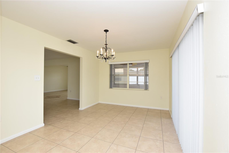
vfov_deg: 77.3
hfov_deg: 100.4
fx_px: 95
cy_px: 76
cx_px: 114
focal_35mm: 15
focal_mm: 10
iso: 200
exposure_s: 1/125
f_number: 5.6
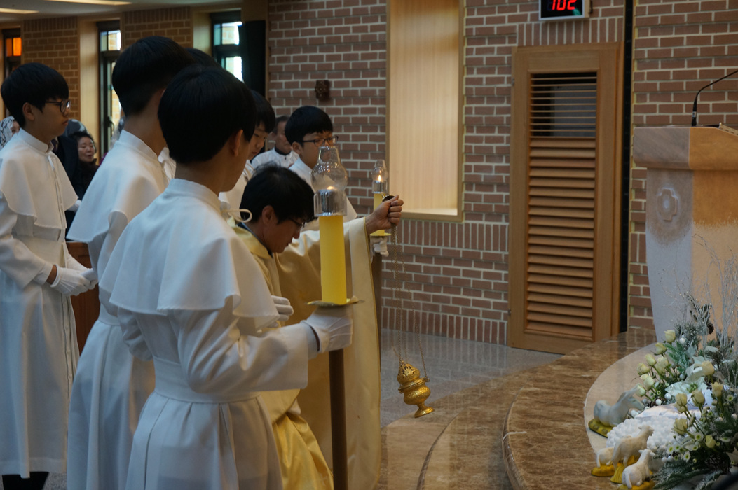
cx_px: 369
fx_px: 1536
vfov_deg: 18.1
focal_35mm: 75
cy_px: 245
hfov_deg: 27.0
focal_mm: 50
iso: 640
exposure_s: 1/80
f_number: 5.6
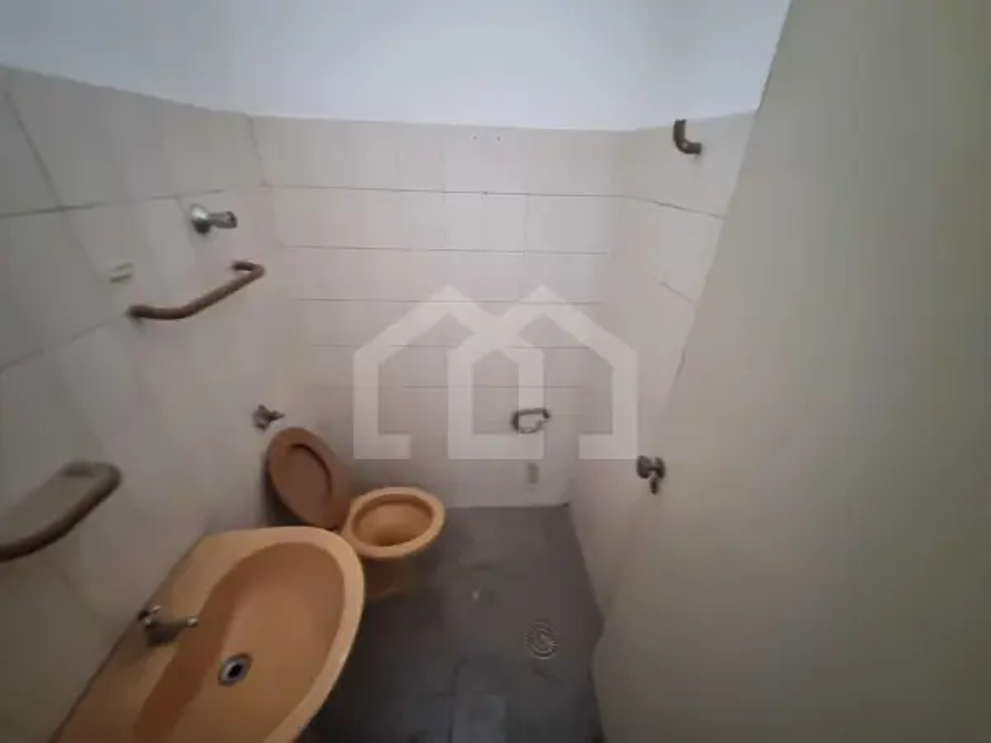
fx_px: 372
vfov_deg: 89.9
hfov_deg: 106.2
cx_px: 496
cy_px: 372
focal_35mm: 13
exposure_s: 1/24
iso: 640
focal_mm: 1.74
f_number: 2.2
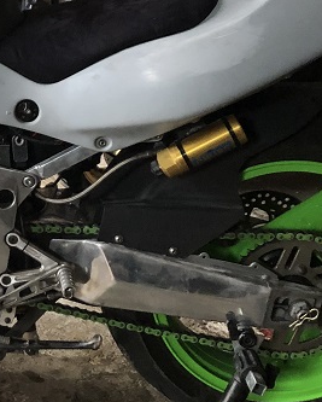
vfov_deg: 23.2
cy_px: 141
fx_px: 975
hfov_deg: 17.8
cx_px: -66
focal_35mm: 82
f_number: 1.8
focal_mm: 3.99
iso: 80
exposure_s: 1/15
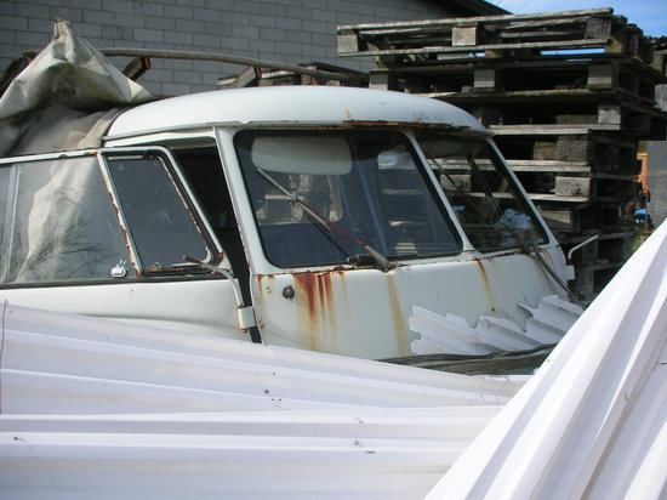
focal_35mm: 46
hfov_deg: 41.3
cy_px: 250
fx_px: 886
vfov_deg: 31.5
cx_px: 334
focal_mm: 7.7
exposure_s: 1/78.7
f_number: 9.9
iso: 50
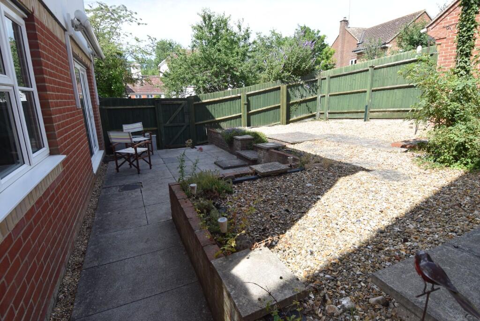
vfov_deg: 67.5
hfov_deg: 90.0
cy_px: 160
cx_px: 240
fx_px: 240
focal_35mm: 18
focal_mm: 12
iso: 200
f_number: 8
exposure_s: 1/250
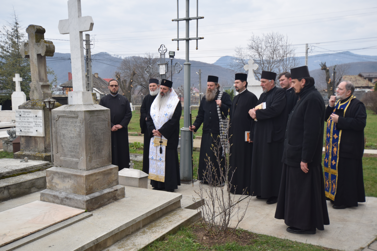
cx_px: 188
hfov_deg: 57.2
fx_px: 346
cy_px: 126
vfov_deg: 40.0
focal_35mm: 33
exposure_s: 1/200
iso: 400
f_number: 7.1
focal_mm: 22
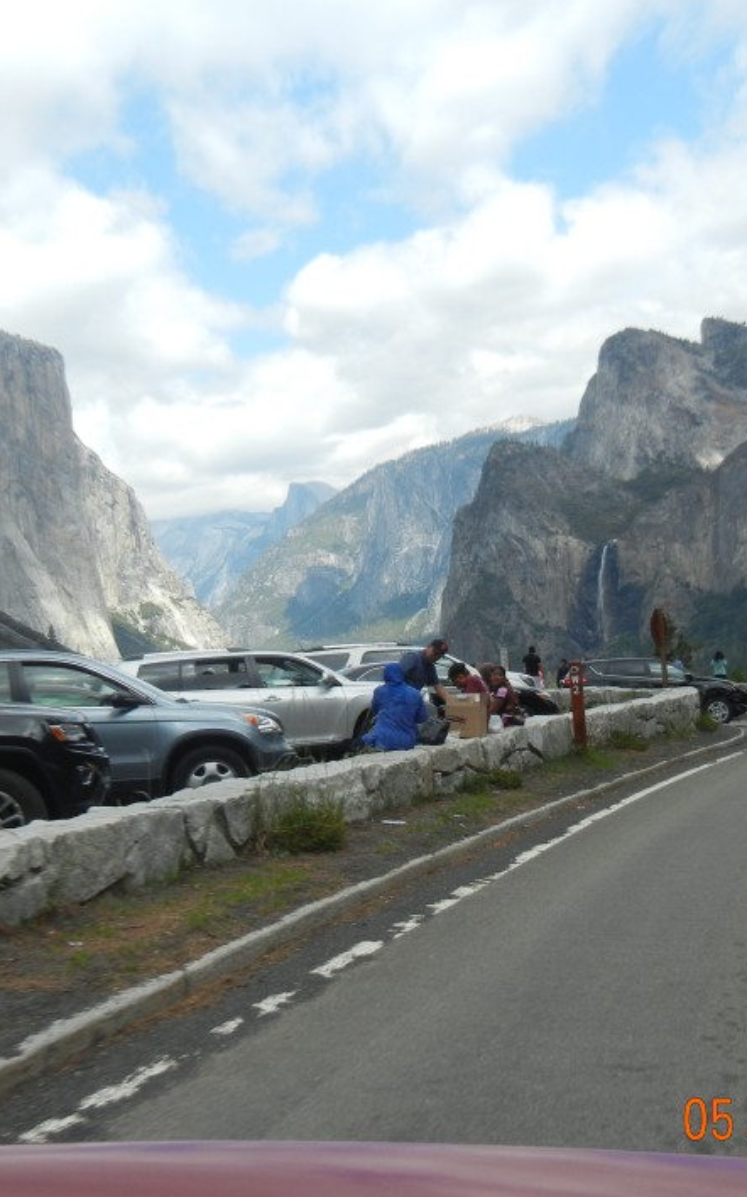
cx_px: 350
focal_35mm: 46
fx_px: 1500
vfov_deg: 43.5
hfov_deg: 28.0
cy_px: 605
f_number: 7
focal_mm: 5.4
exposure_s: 1/248
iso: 160
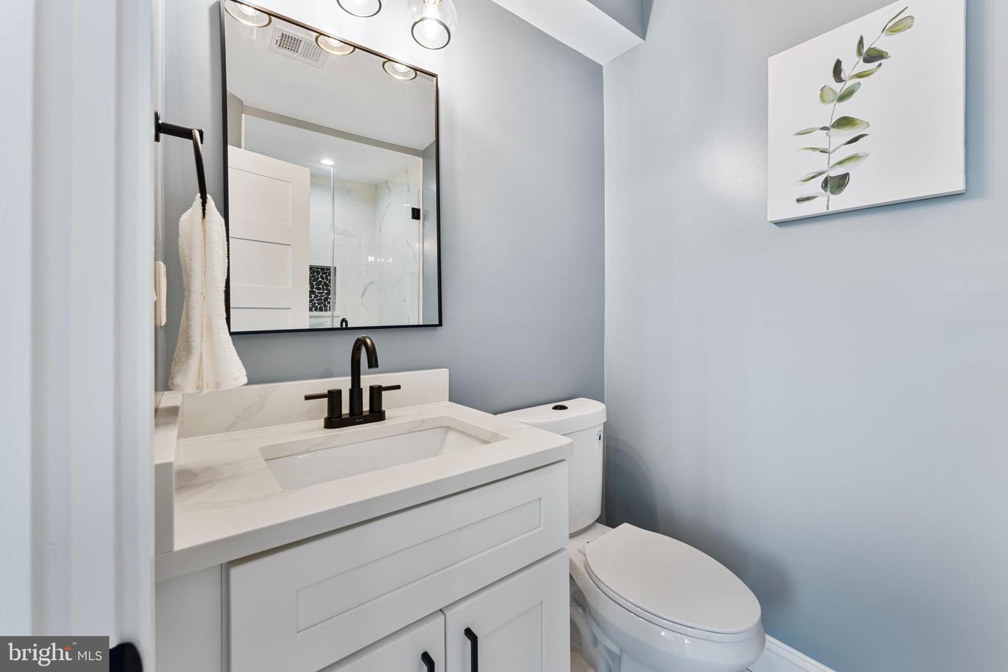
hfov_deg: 104.3
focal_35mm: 14
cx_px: 504
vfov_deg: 81.2
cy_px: 336
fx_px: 392
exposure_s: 1/2.5
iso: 320
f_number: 11
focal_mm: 14
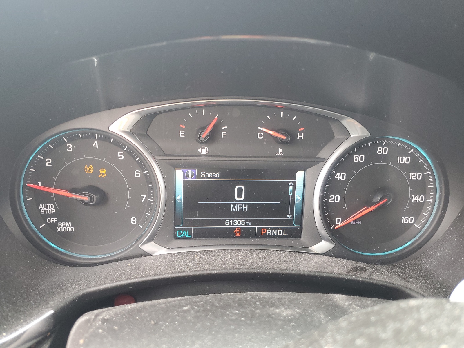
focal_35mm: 26
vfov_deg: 53.1
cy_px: 174
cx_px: 232
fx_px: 349
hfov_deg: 67.3
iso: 56
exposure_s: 1/60.2
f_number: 1.5
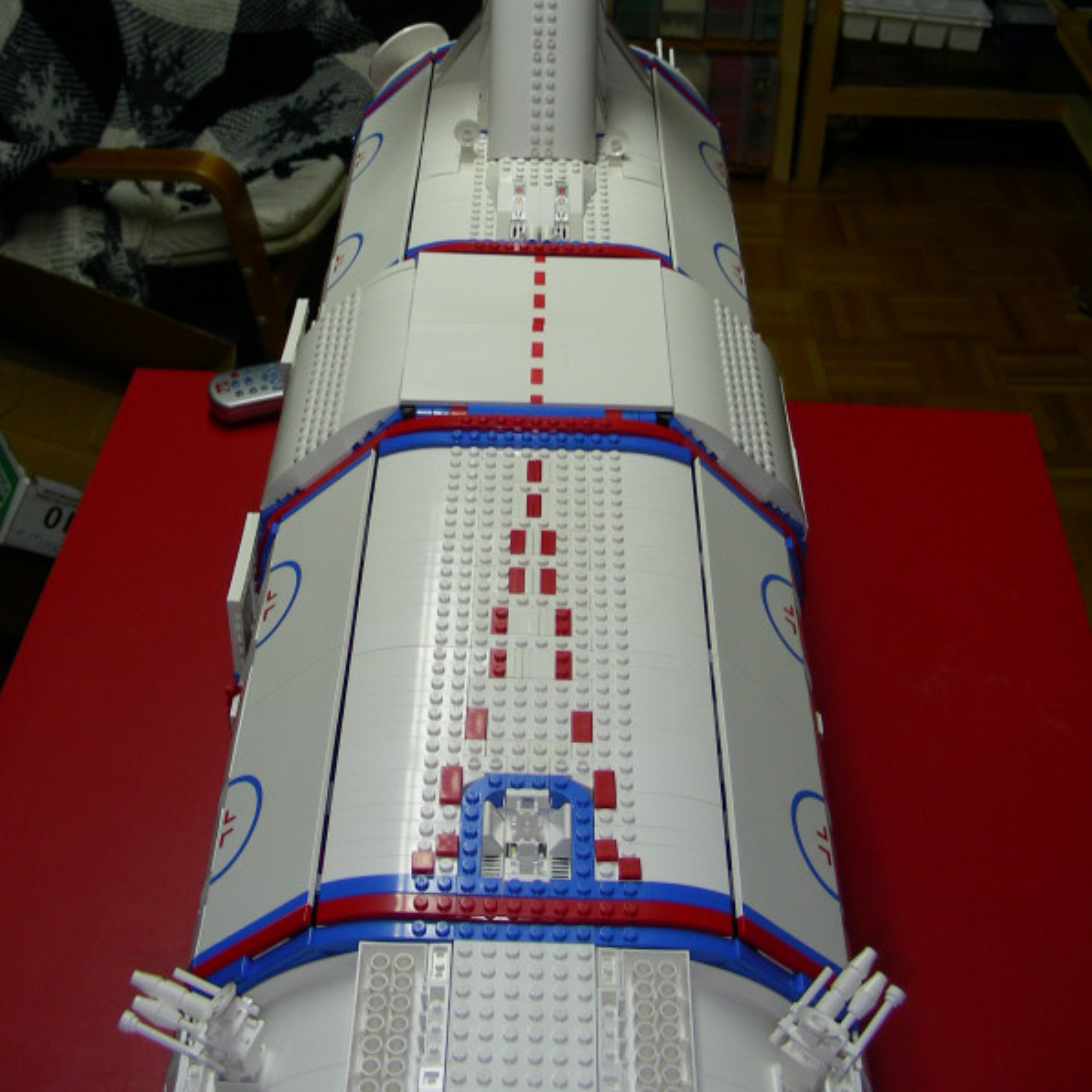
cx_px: 545
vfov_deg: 37.3
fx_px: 1606
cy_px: 412
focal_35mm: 45
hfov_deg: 37.6
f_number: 3.5
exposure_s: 1/30
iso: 50
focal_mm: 6.3
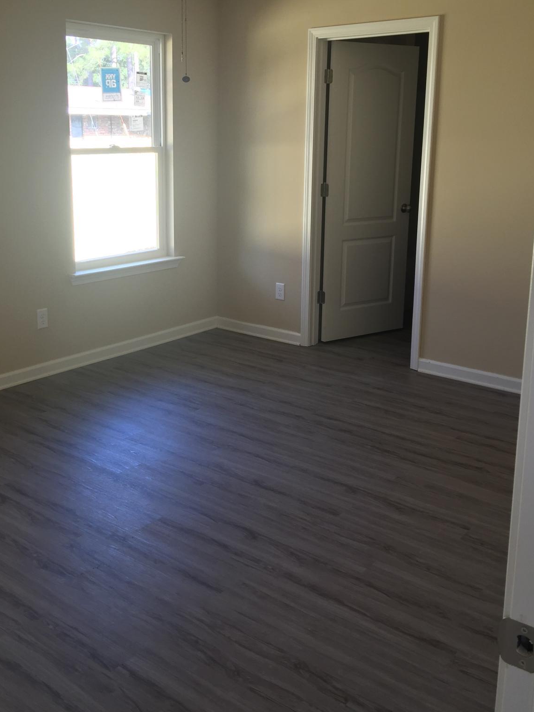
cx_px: 221
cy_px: 294
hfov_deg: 37.6
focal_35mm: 38
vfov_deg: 48.7
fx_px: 781
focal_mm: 4.15
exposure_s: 1/40
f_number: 2.2
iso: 32
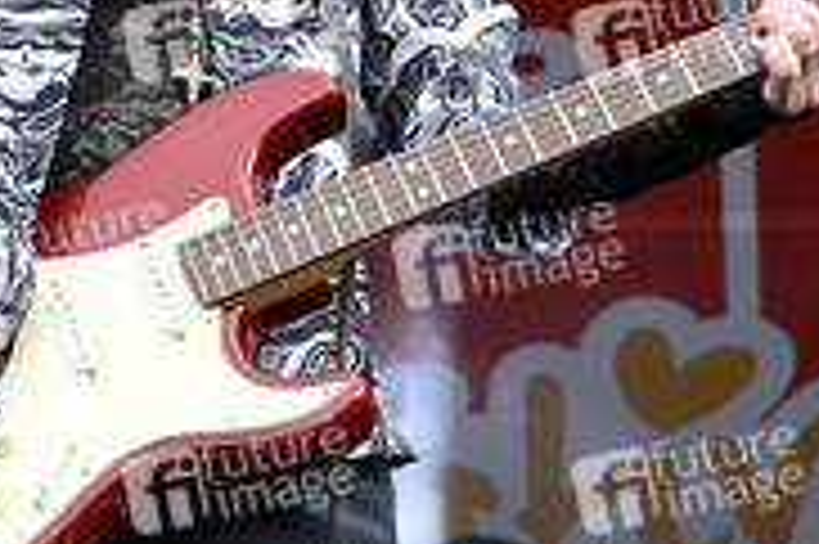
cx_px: 119
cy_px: -81
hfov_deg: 12.7
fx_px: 3659
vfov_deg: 8.4
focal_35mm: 161
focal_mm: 65
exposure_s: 1/250
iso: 500
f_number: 6.3
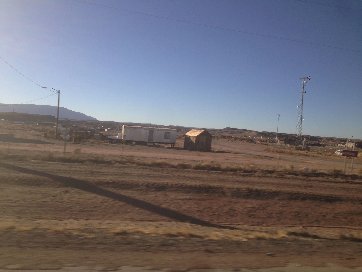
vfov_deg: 42.9
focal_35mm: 33
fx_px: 345
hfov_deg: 55.4
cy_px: 136
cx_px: 181
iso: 50
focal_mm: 4.12
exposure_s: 1/159
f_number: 2.4
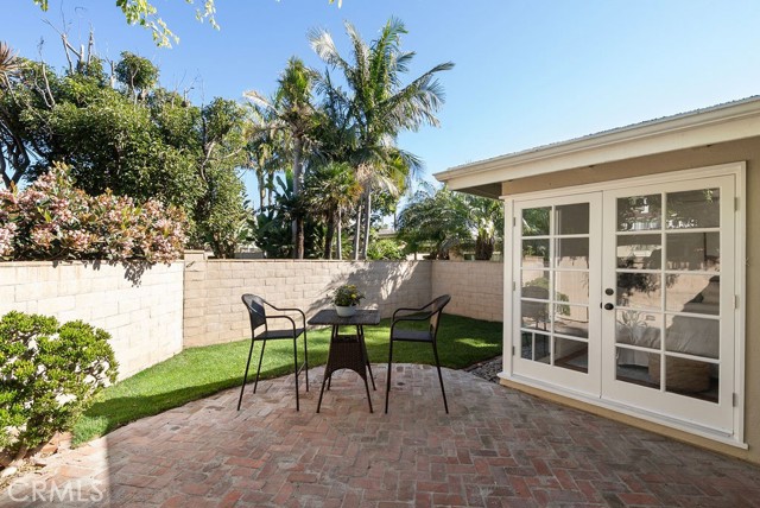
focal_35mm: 15
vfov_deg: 77.4
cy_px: 254
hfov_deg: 100.3
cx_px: 380
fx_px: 317
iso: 40
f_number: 11
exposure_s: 1/8
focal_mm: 15
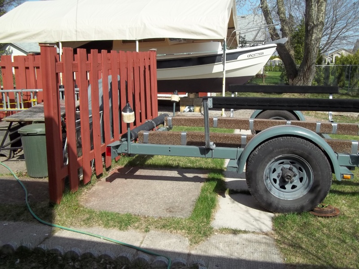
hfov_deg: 56.8
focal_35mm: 32
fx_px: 332
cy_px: 134
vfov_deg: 44.2
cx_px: 180
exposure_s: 1/125
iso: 64
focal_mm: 5.7
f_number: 8.8
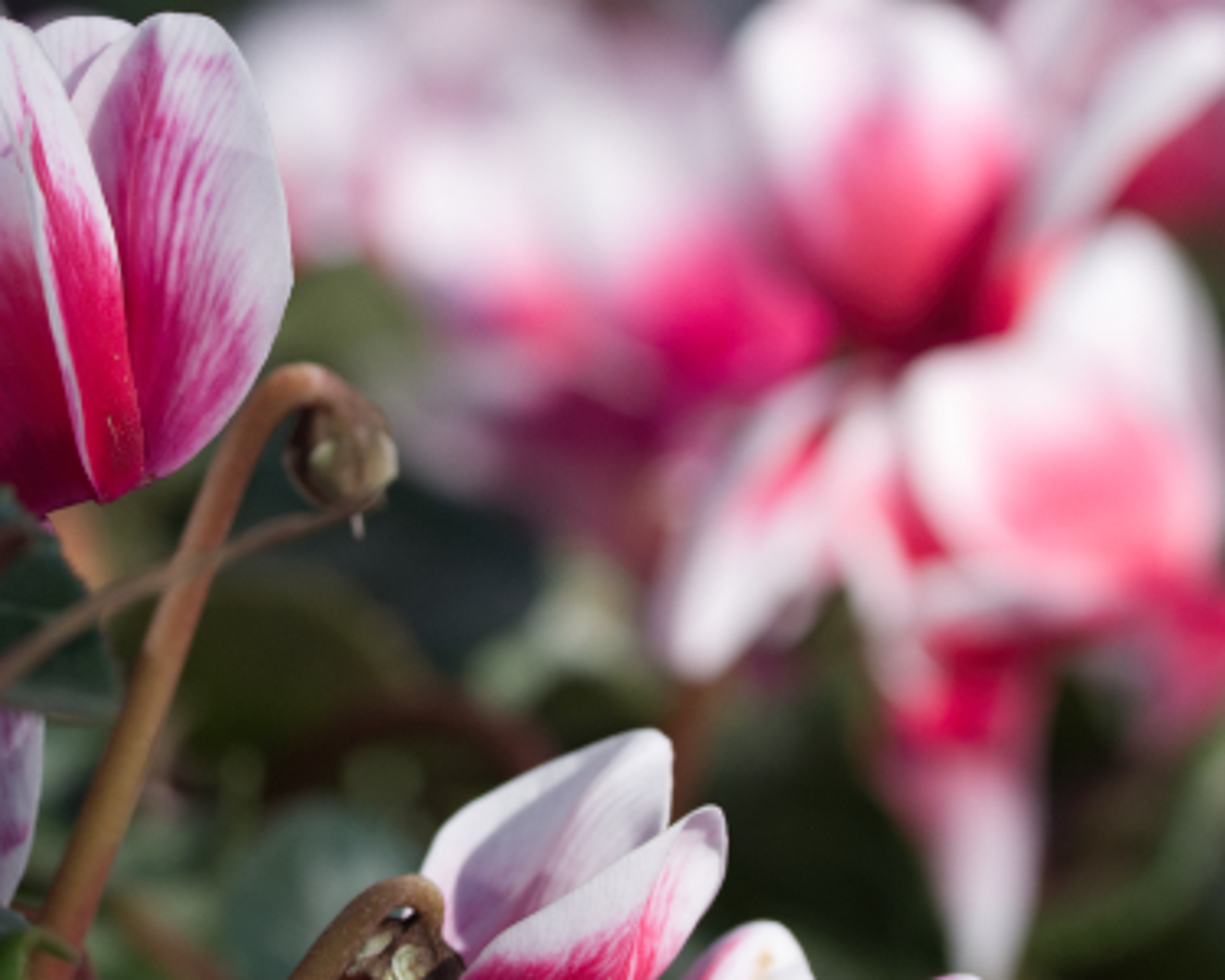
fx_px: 19505
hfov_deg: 3.6
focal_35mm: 538
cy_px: 462
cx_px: 310
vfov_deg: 2.9
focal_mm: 140
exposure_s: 1/1400
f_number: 4
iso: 400
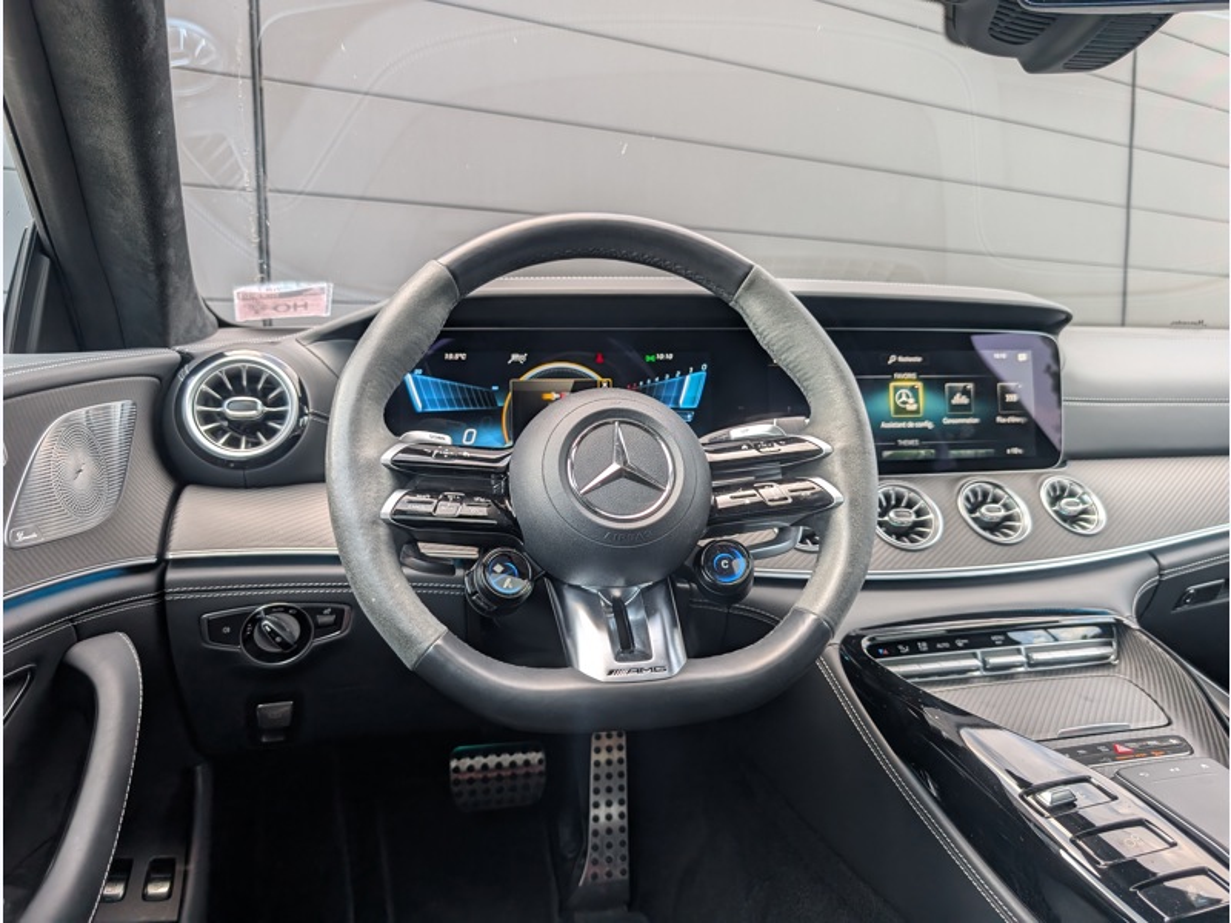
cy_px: 462
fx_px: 853
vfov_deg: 56.8
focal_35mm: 24
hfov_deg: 71.6
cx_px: 616
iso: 39
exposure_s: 1/82.7
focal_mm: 6.9
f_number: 1.68
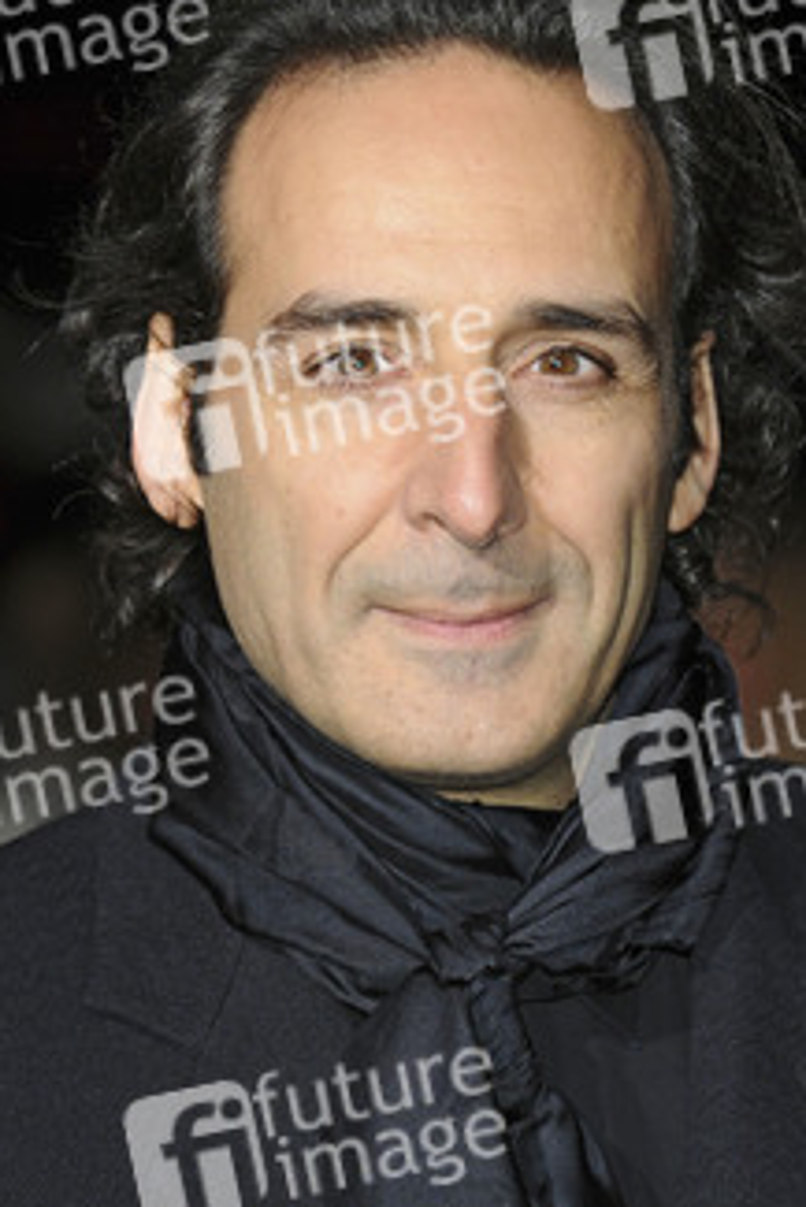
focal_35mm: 240
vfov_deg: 8.6
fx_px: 8051
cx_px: 425
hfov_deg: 5.7
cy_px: 579
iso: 500
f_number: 4.5
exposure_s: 1/160
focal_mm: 130
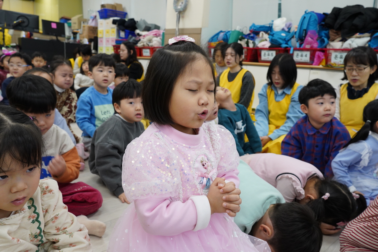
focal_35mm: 29
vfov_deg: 45.0
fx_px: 305
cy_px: 126
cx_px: 189
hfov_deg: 63.7
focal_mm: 29
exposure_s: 1/80
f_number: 7.1
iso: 2500
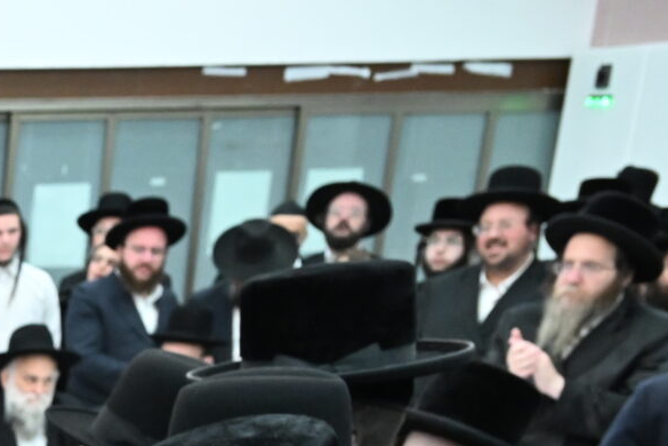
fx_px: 1948
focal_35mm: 105
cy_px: 858
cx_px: -597
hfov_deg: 16.0
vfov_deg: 11.8
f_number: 5
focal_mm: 24
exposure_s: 1/250
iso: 2500
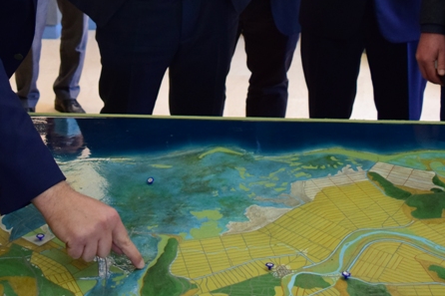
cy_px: -3
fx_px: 766
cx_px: 200
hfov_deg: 32.4
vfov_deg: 21.1
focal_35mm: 62
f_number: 3.5
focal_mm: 18
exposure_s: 1/50
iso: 1000
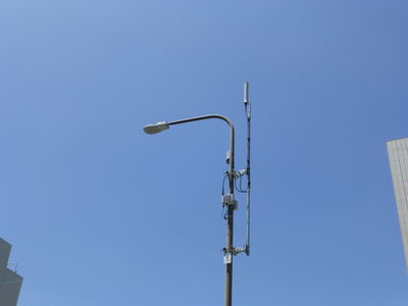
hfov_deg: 40.4
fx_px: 554
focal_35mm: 47
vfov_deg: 30.9
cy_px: 153
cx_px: 204
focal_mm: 8.5
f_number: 4.2
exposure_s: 1/1000
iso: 100
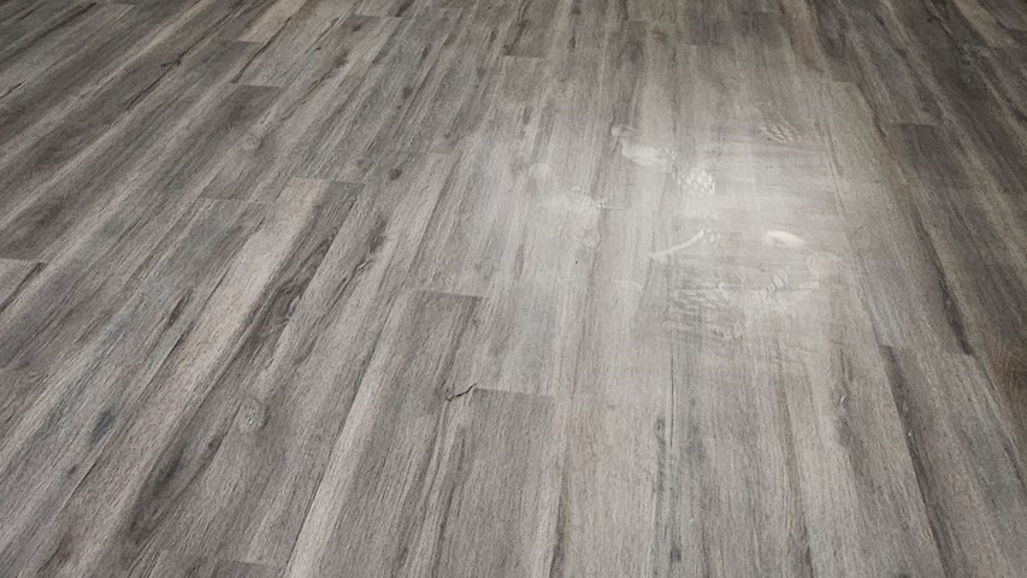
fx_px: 926
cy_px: -241
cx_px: 533
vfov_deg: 26.9
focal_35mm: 34
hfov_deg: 58.0
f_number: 2.2
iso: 400
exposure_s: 1/40
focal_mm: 2.2
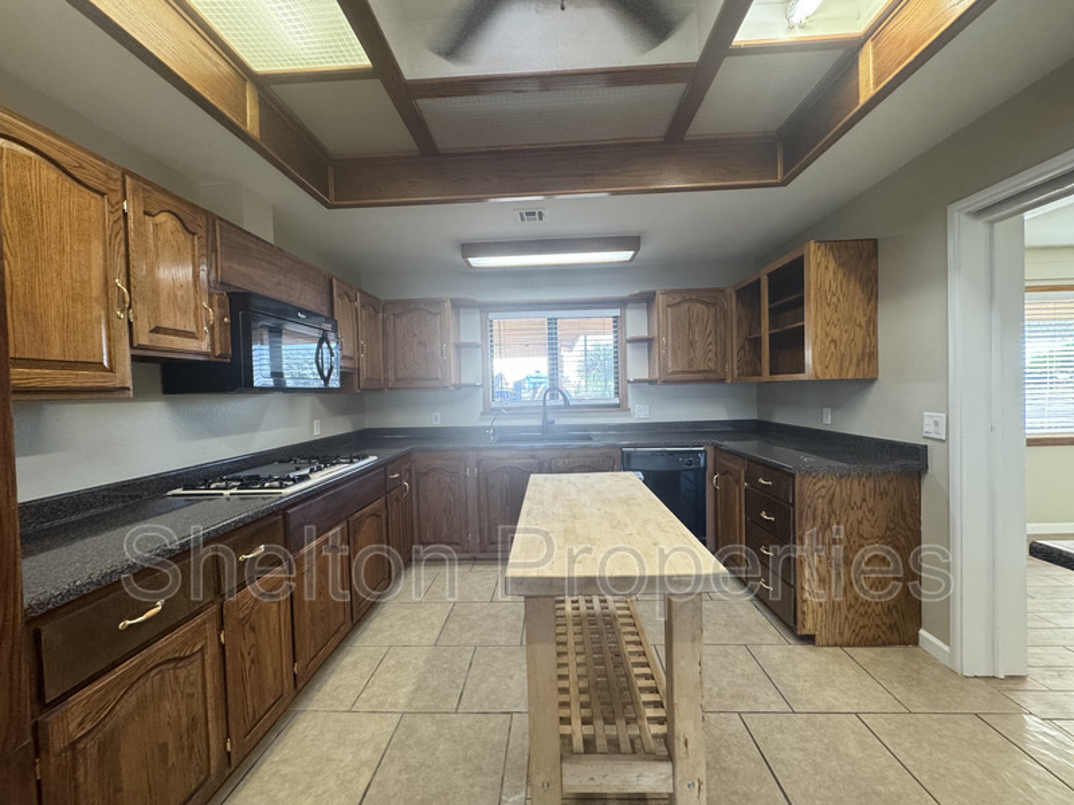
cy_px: 402
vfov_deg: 85.7
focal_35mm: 14
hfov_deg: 102.1
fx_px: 434
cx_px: 537
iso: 250
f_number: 2.2
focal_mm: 2.22
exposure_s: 1/120
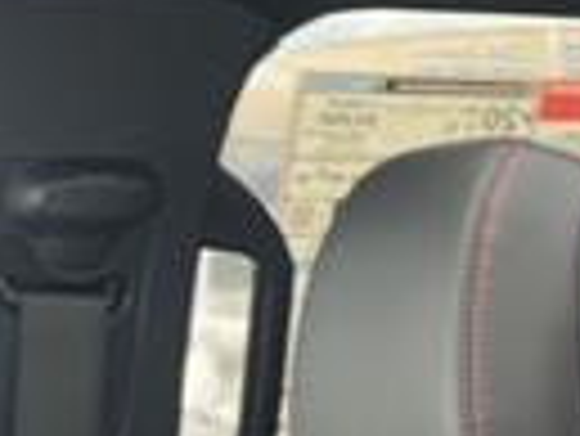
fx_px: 2163
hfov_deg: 13.0
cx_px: 1214
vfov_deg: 11.5
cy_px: 306
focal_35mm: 129
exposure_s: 1/54
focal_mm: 5.1
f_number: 1.6
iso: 100
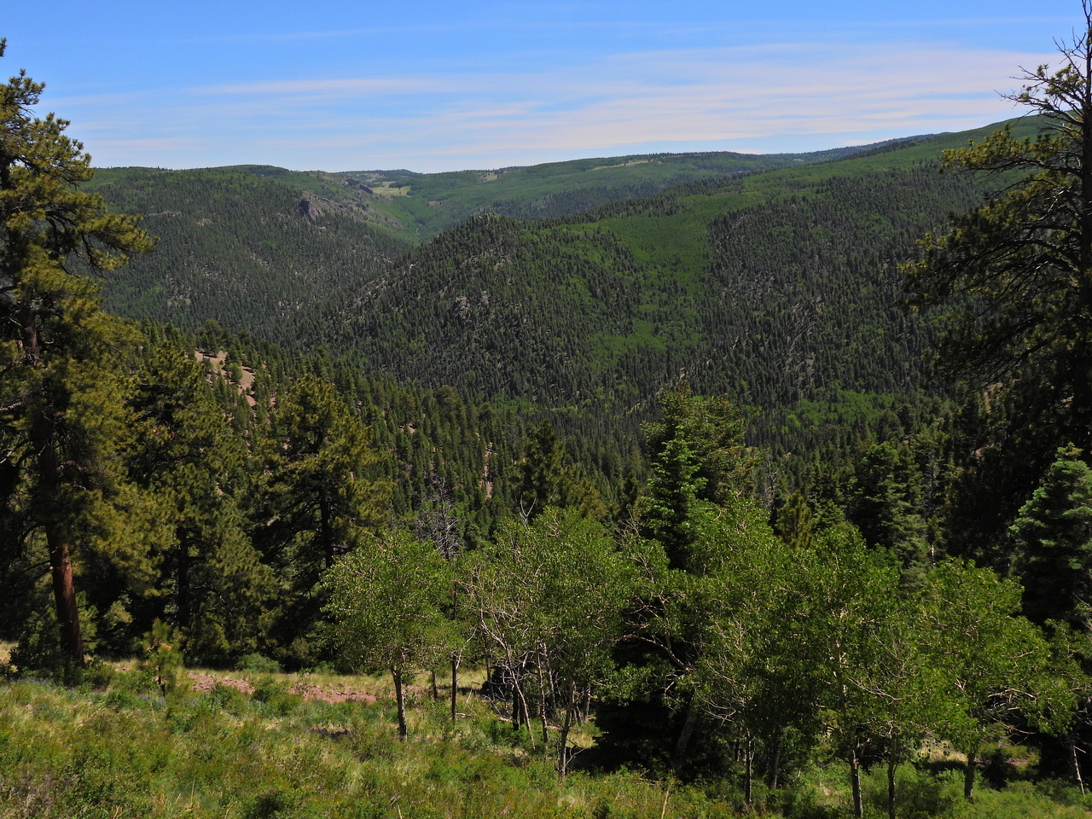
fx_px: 1104
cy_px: 410
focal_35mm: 35
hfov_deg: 52.6
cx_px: 546
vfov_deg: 40.7
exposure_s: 1/1600
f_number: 4
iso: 100
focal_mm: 6.2
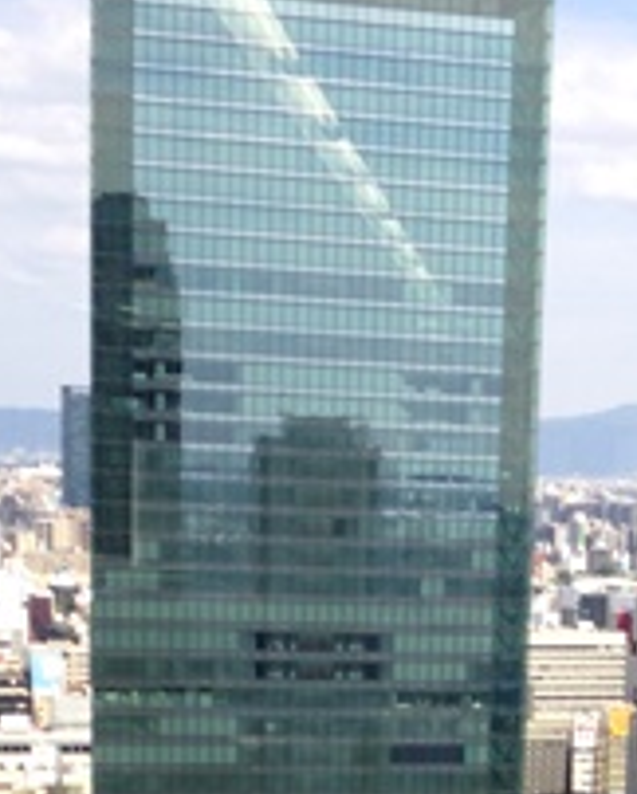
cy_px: 869
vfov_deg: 18.1
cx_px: 672
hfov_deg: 14.8
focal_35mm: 102
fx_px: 2400
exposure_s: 1/369
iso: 50
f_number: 2.4
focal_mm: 4.12
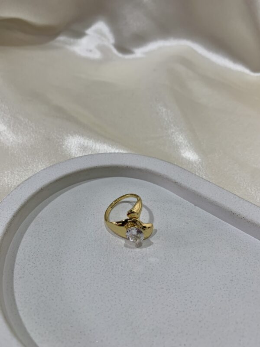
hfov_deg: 53.1
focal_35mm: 26
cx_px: 130
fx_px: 260
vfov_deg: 67.3
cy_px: 174
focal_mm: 4.25
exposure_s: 1/100
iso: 80
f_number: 1.8
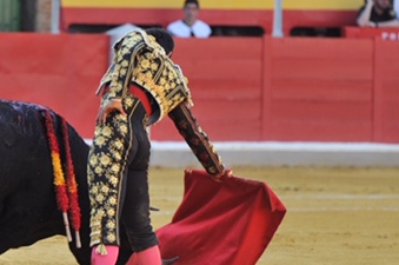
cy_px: 98
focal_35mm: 411
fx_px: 4548
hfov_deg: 5.0
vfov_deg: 3.3
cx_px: 92
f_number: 2.8
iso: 400
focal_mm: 145
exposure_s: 1/800
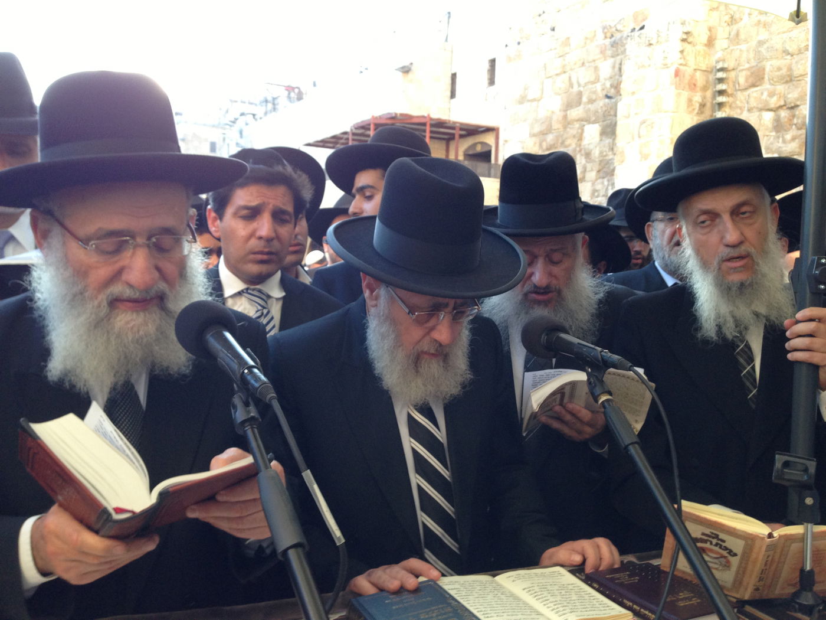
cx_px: 413
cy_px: 310
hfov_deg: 55.4
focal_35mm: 33
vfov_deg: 42.9
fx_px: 787
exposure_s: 1/120
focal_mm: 4.13
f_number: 2.4
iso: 100
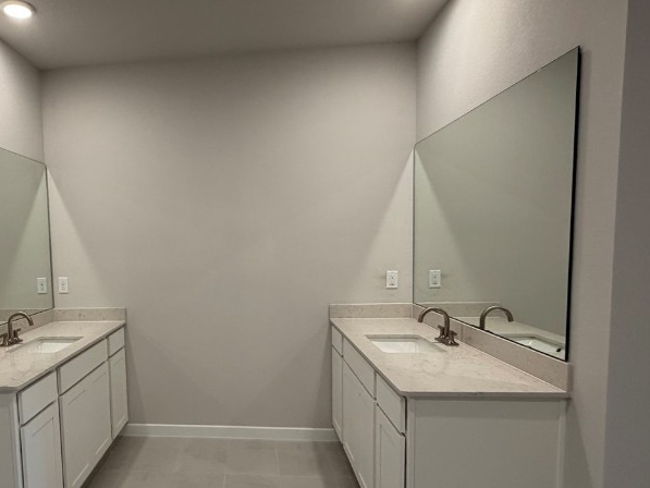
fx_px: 451
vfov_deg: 56.6
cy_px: 281
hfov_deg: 69.2
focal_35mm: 24
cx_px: 207
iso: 250
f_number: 2.2
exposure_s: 1/120
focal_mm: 2.22
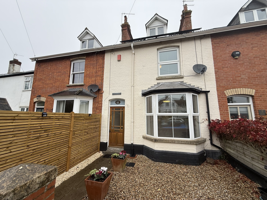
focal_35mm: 14
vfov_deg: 85.7
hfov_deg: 102.1
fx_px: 108
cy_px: 100
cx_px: 134
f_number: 2.2
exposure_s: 1/269
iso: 50
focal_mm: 2.22
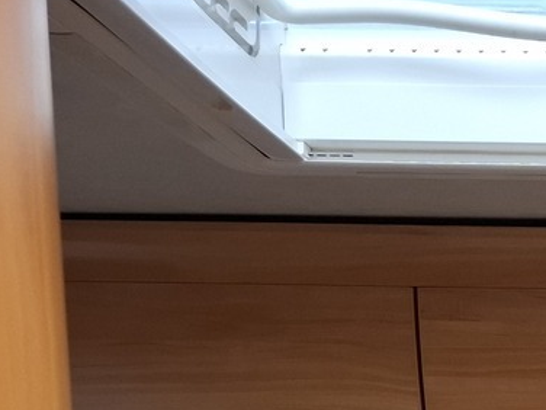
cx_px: 796
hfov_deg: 19.6
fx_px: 1388
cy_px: 746
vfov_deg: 14.6
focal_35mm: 88
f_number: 1.8
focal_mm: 5.54
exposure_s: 1/50
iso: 250
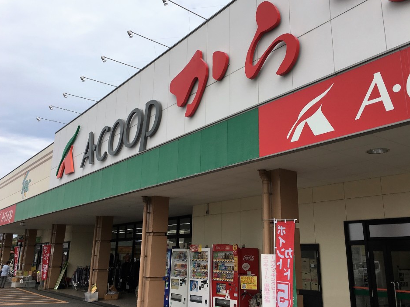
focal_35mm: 33
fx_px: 391
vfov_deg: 42.9
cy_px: 137
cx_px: 221
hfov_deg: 55.3
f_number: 2.2
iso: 25
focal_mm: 4.15
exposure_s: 1/1479
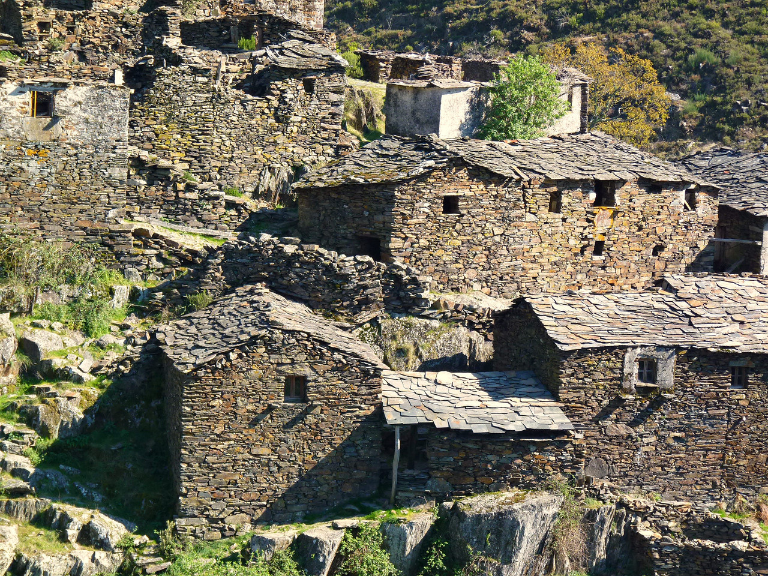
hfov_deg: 18.7
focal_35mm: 105
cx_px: 384
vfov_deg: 14.1
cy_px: 288
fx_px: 2330
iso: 125
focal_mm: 18.7
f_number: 4
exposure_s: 1/320
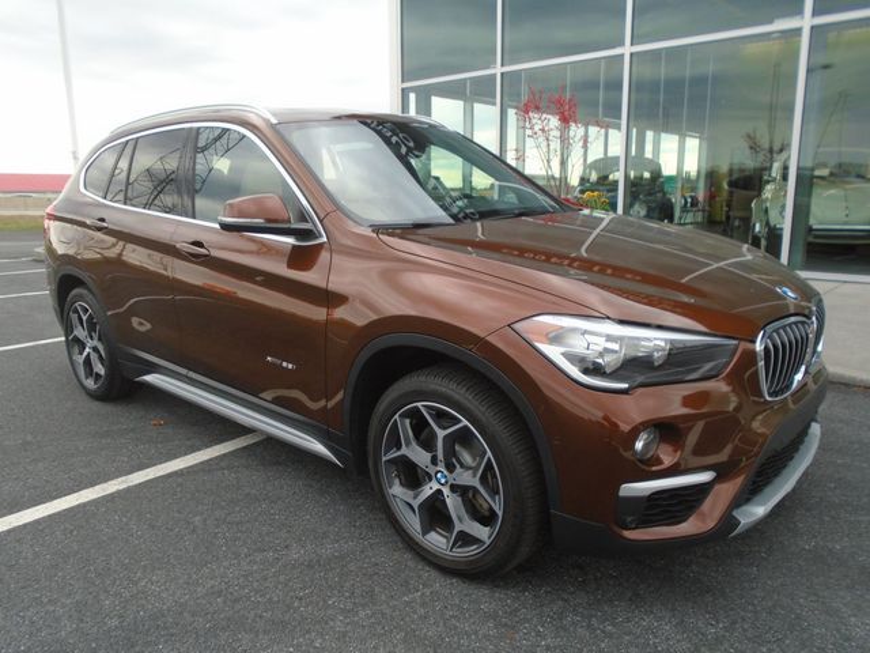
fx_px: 653
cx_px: 435
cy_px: 326
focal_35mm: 26
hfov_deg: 67.3
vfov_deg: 53.1
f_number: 3.2
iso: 100
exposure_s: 1/200
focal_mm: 4.6
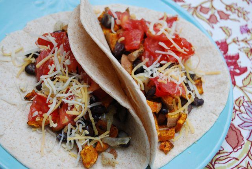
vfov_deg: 16.6
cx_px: 126
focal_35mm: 82
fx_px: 578
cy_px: 84
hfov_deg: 24.6
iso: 100
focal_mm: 55
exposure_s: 1/160
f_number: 6.3
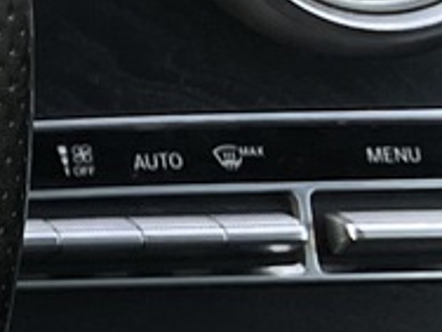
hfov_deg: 7.3
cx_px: -1190
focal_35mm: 214
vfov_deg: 6.9
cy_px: 80
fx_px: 2732
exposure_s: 1/121
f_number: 1.8
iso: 50
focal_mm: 3.99
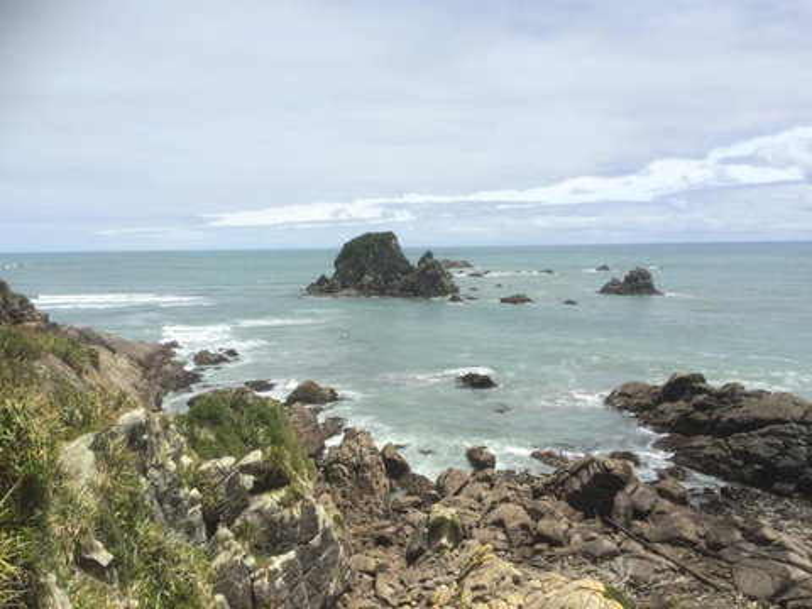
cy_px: 304
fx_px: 680
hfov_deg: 61.7
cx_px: 406
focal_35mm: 29
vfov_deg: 48.2
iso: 32
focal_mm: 4.15
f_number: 2.2
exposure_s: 1/3165
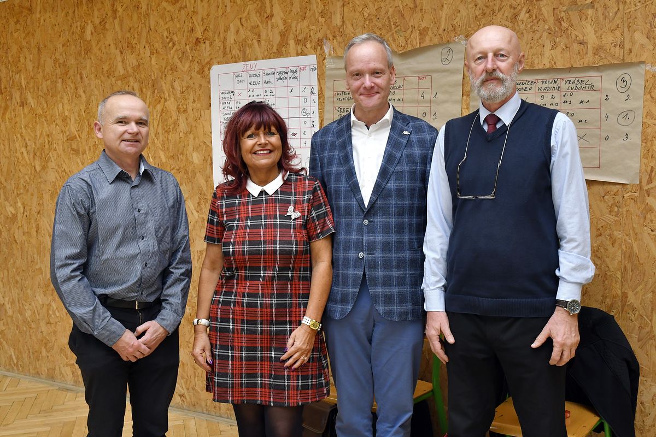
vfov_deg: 33.0
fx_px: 738
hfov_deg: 47.9
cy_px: 218
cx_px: 328
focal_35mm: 40
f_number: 6.3
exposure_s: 1/200
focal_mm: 27
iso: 1250
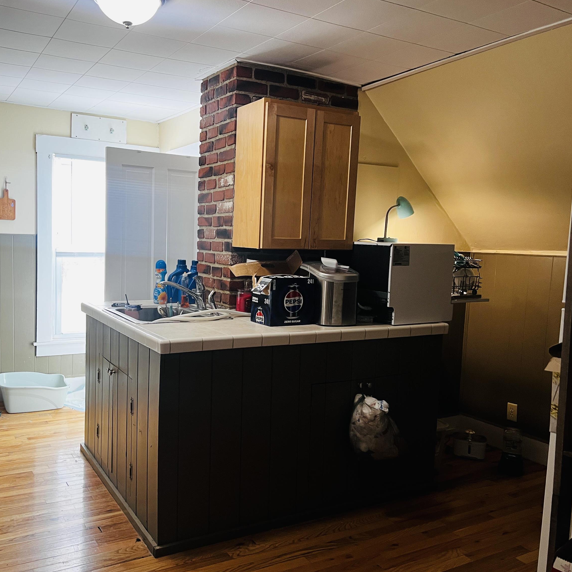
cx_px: 231
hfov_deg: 52.2
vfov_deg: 52.5
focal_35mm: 31
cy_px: 287
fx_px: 580
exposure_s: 1/94
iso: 125
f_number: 1.5
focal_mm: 5.7
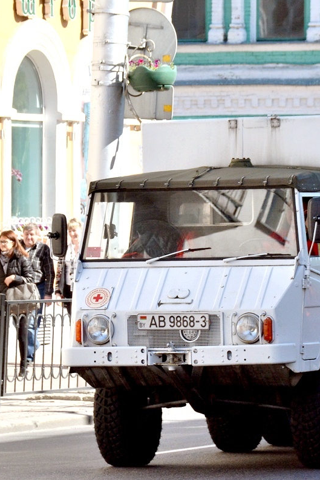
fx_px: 2721
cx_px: 268
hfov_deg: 6.7
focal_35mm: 204
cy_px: 240
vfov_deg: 10.1
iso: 400
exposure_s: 1/1600
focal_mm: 90
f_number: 6.3
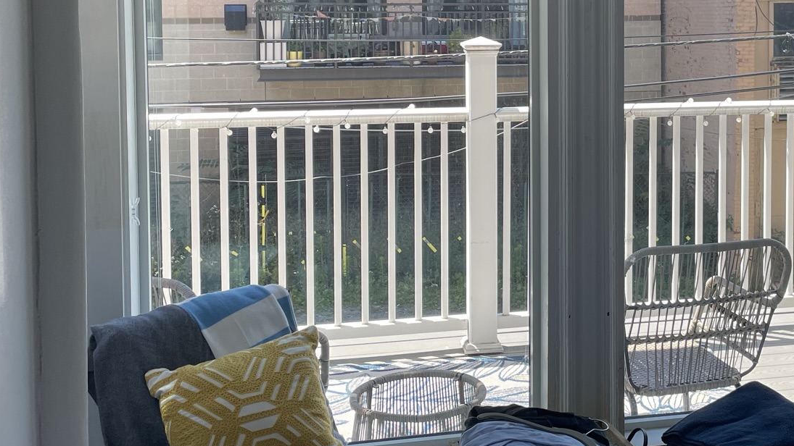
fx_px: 1116
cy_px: 69
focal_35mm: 53
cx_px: 600
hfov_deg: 38.1
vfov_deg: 22.2
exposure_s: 1/479
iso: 32
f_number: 1.6
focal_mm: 4.2
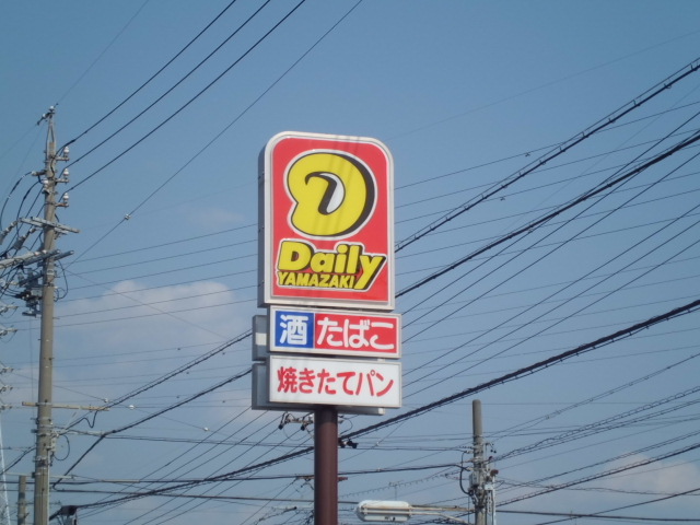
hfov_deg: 19.4
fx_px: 2042
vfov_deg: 14.6
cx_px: 350
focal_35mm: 101
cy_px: 262
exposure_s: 1/640
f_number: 5.4
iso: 64
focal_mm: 17.8
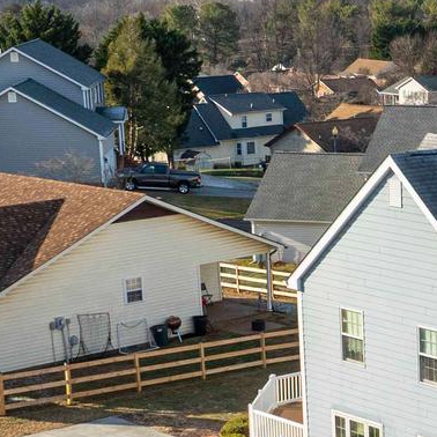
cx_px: 580
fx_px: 1643
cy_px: 453
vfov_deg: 14.9
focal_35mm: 115
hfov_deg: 14.5
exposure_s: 1/1250
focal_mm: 12.29
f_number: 2.8
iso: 100
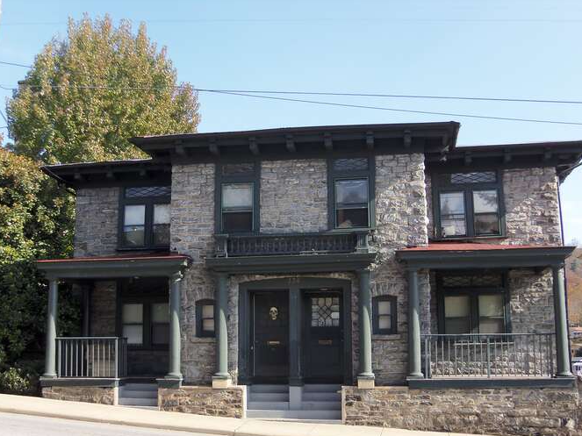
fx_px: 740
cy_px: 250
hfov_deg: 42.9
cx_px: 305
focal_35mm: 44
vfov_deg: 32.8
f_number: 4.3
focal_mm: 6.8
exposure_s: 1/160
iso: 64
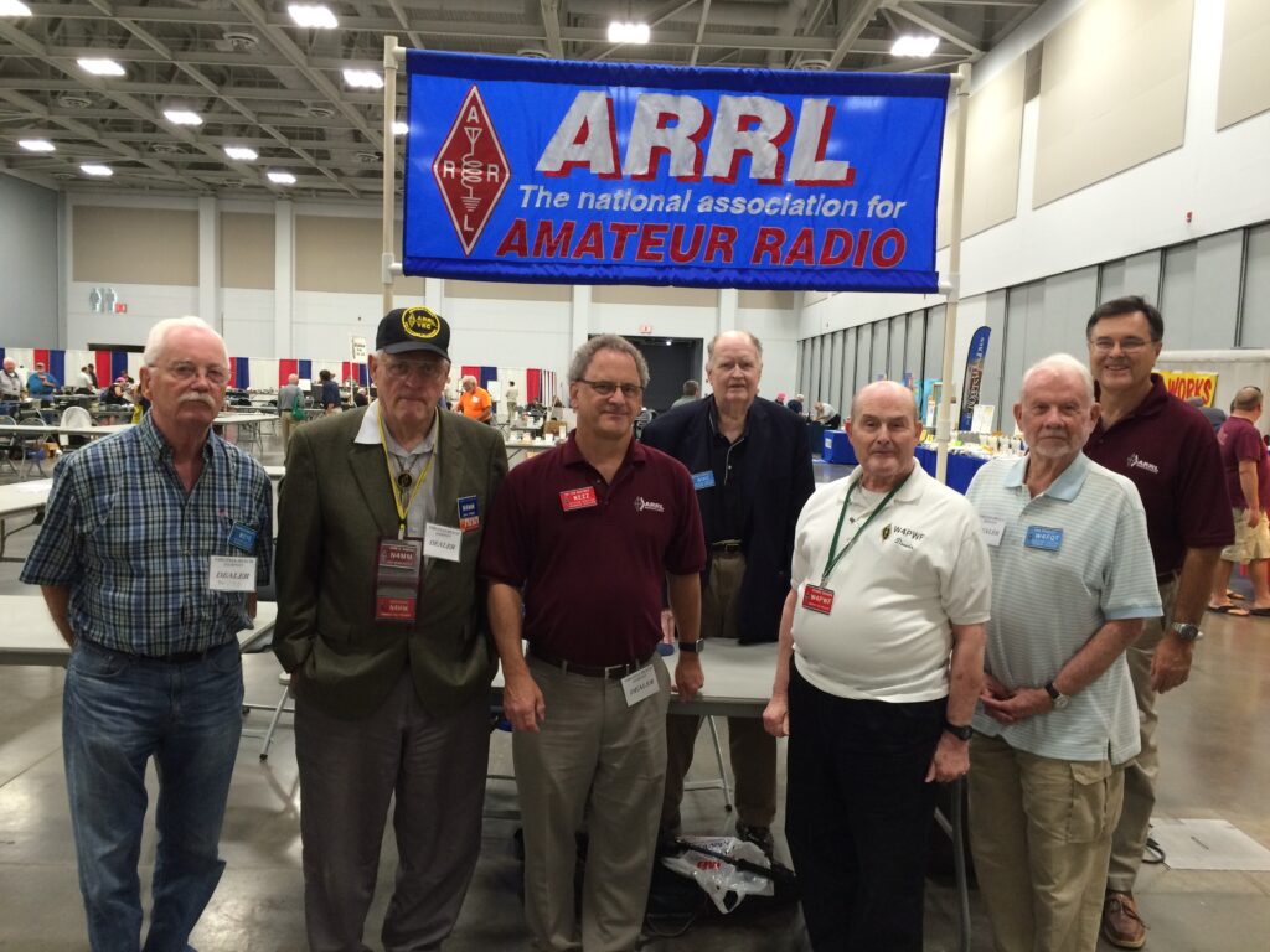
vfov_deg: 48.2
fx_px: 1064
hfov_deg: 61.7
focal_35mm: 29
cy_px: 476
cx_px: 635
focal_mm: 4.15
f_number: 2.2
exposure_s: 1/30
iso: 100
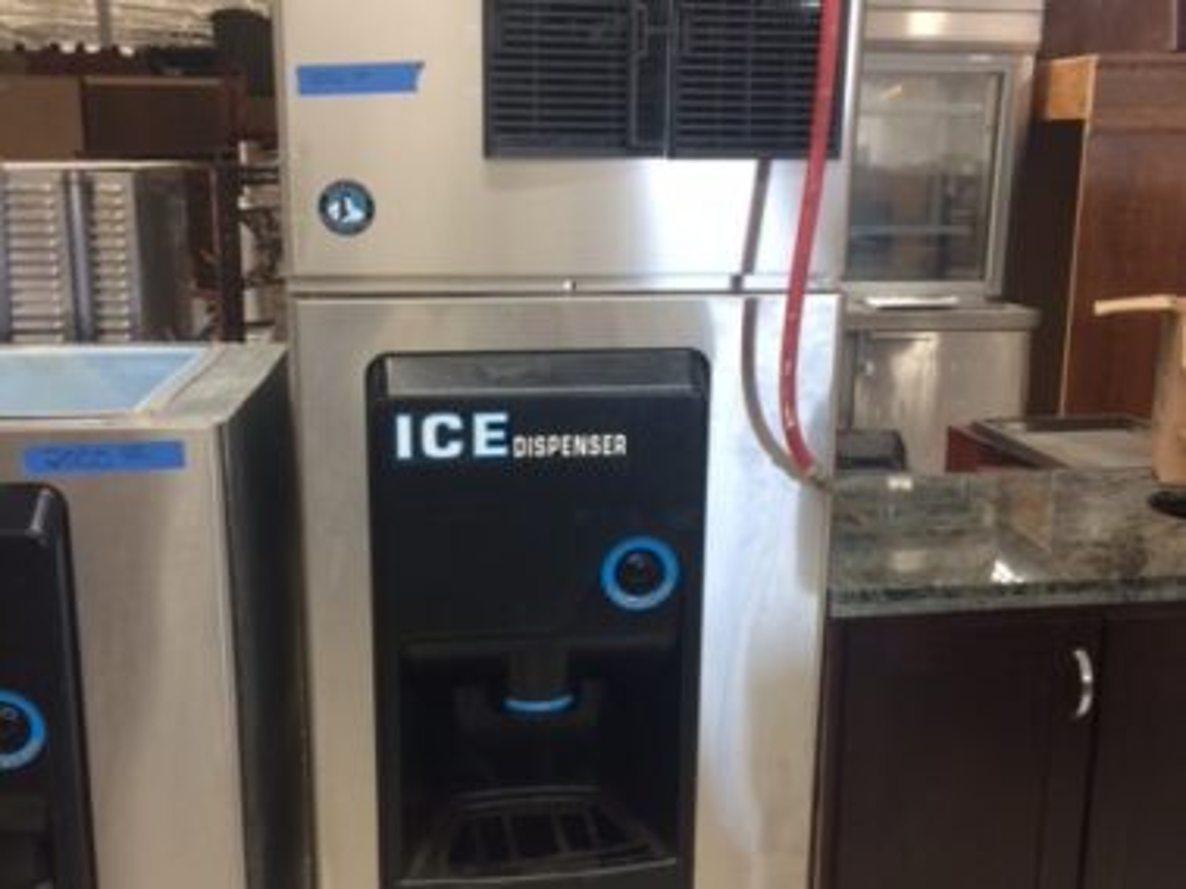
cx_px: 593
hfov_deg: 60.0
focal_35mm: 30
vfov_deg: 46.8
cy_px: 444
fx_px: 1028
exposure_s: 1/30
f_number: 2.2
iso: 100
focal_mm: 4.12
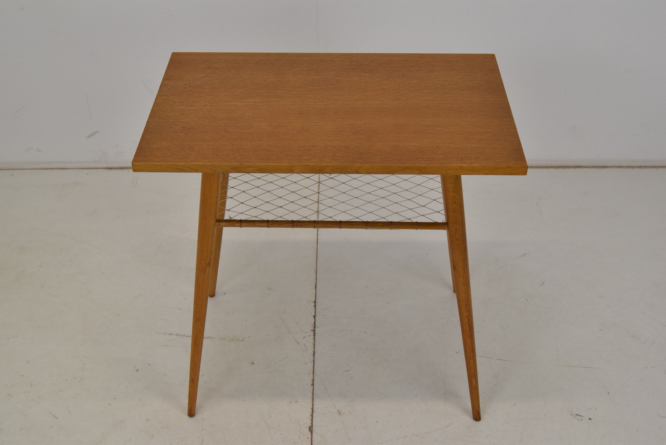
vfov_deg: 29.0
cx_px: 333
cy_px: 222
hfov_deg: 42.3
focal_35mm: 46
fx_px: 861
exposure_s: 1/320
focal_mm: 31
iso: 1600
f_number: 9
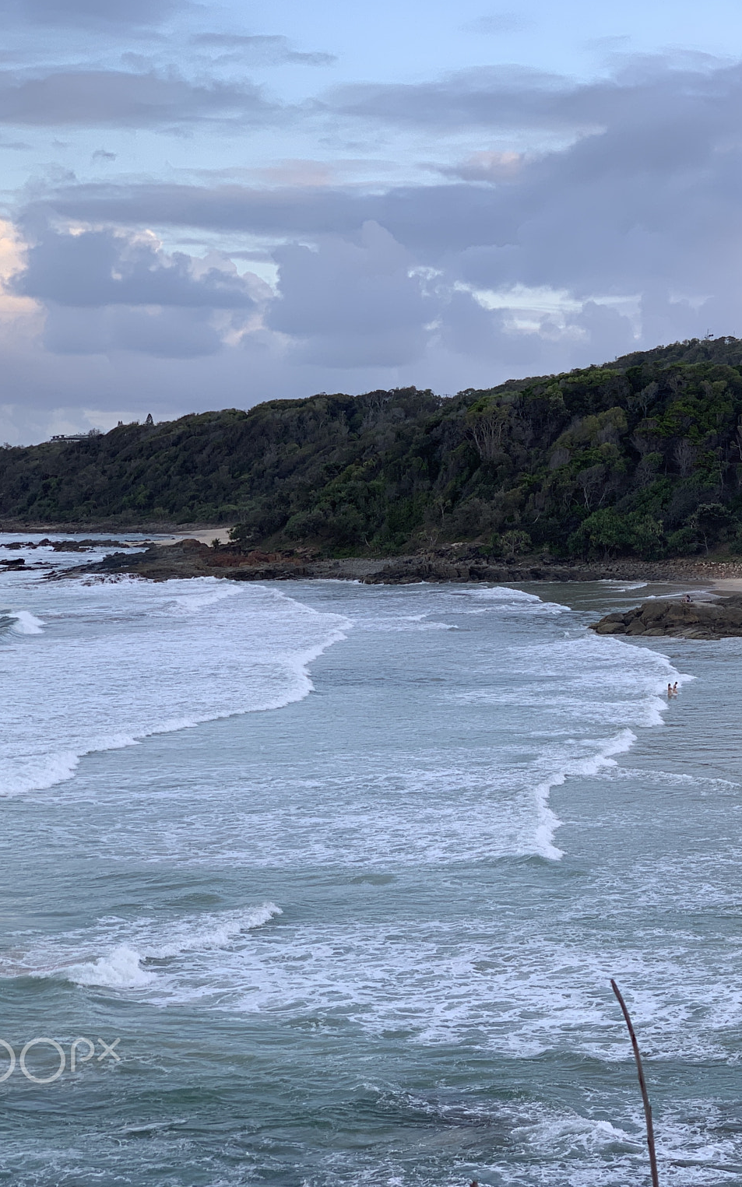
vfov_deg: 27.8
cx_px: 670
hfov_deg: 17.4
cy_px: 594
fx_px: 2394
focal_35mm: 74
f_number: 2.4
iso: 16
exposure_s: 1/121
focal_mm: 6
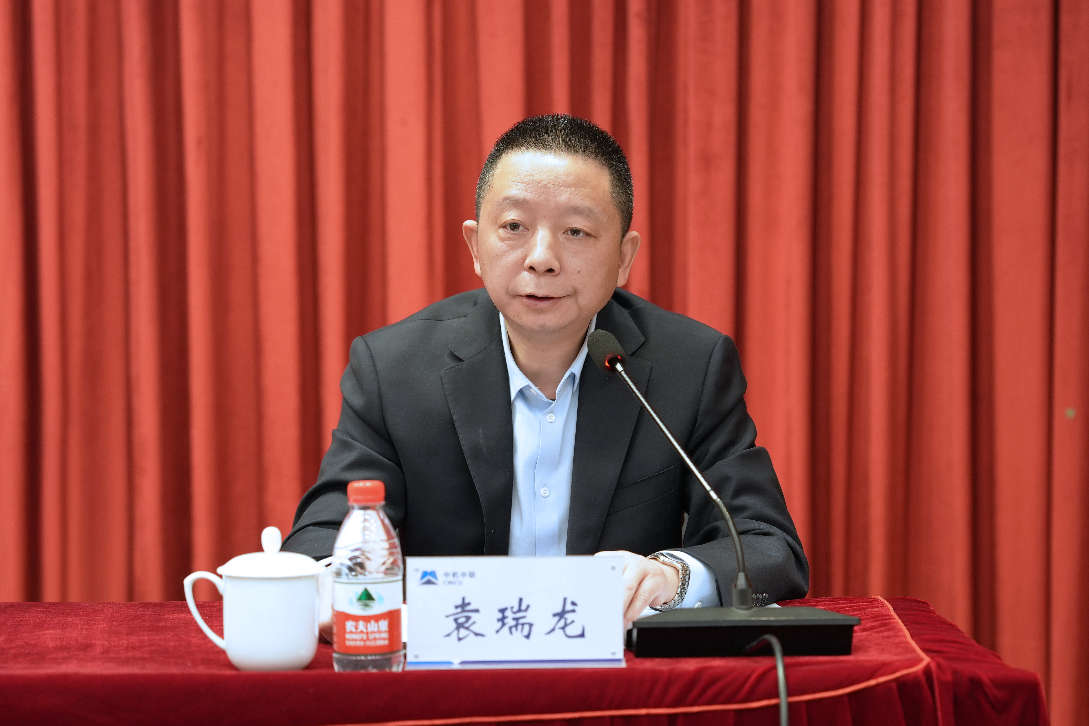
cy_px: 363
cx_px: 544
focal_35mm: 56
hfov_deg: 35.6
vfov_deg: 24.2
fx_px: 1694
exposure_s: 1/60
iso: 800
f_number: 2.8
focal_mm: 56
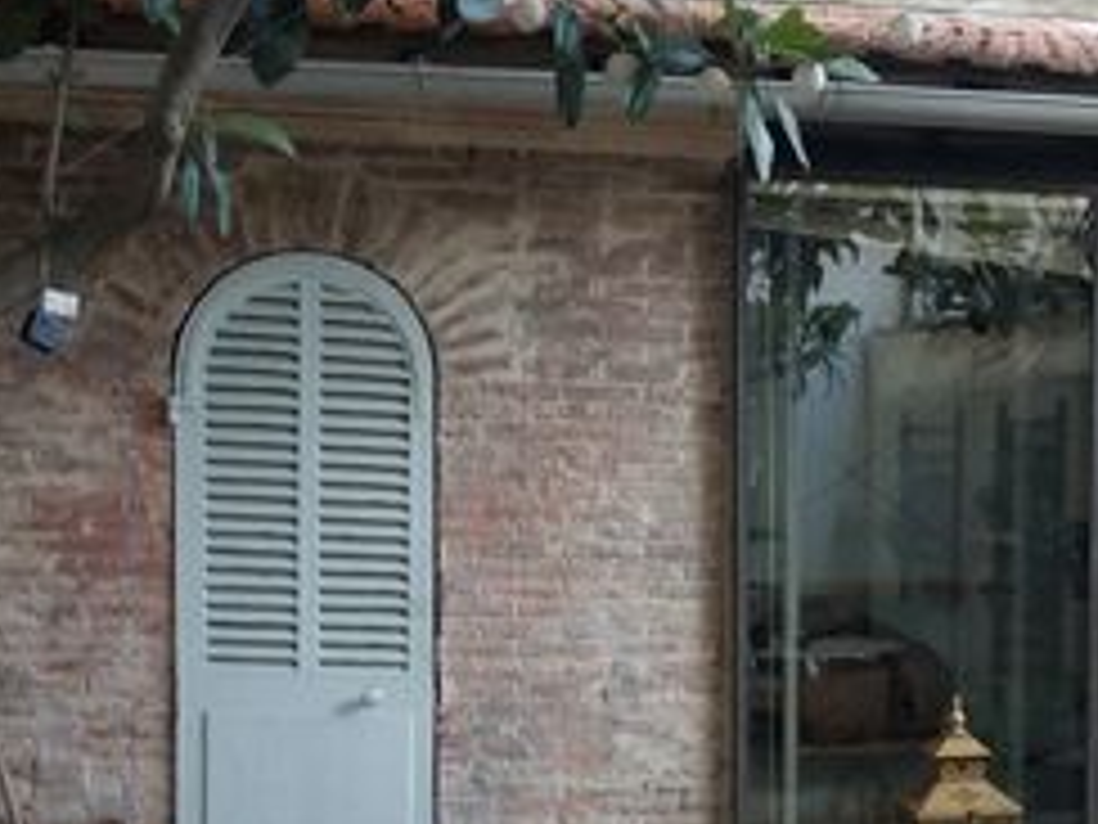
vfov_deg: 22.8
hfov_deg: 29.6
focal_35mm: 64
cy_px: 599
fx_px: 2030
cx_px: 882
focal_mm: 4.2
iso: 160
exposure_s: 1/40
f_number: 1.7
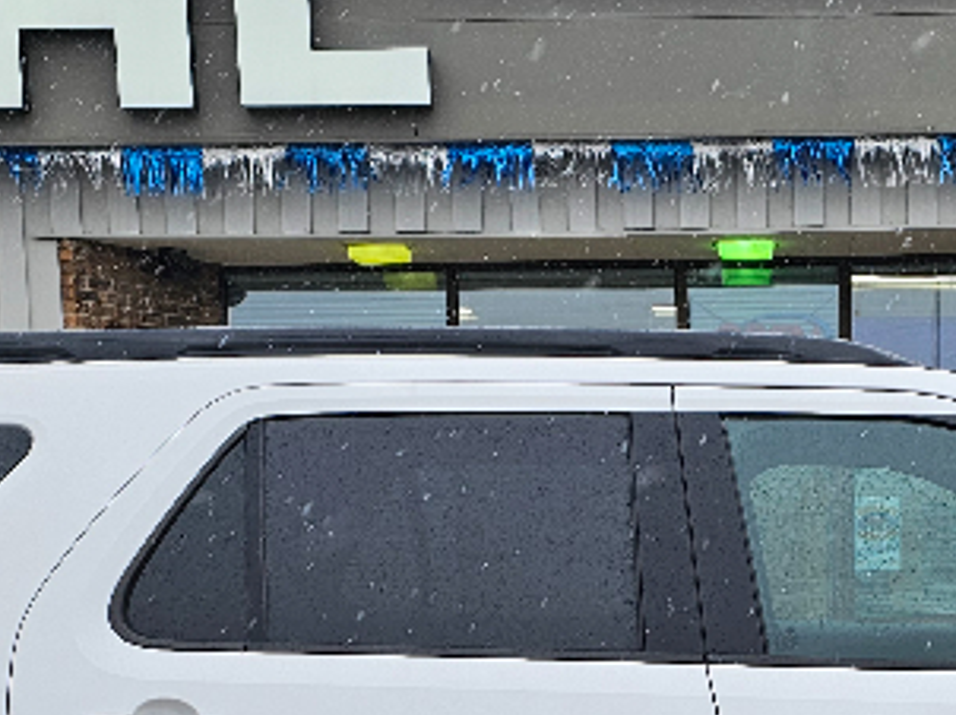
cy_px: 857
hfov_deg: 24.6
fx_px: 2152
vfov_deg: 17.9
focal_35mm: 78
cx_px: 769
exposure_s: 1/359
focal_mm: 6.3
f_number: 1.7
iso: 40
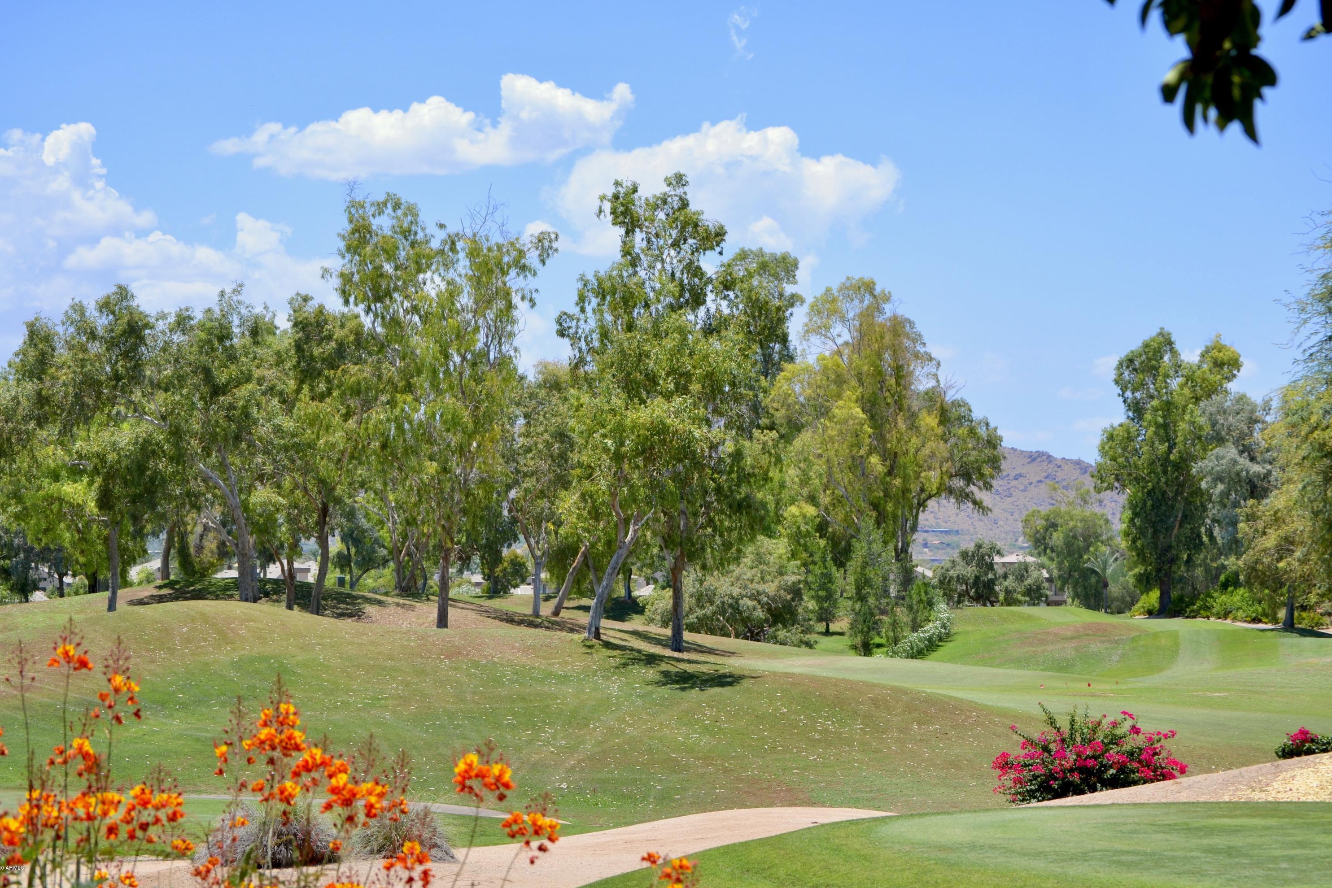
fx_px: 3645
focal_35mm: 99
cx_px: 662
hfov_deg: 20.7
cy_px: 448
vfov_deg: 13.9
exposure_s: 1/250
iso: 100
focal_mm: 65
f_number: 8
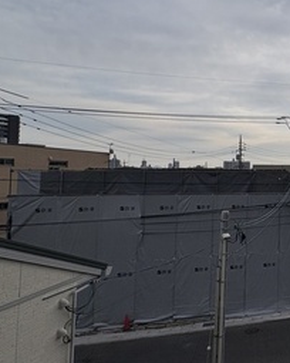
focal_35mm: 30
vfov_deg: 58.6
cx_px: 365
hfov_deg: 35.4
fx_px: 322
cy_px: 161
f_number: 2.2
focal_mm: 2.22
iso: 40
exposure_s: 1/2985
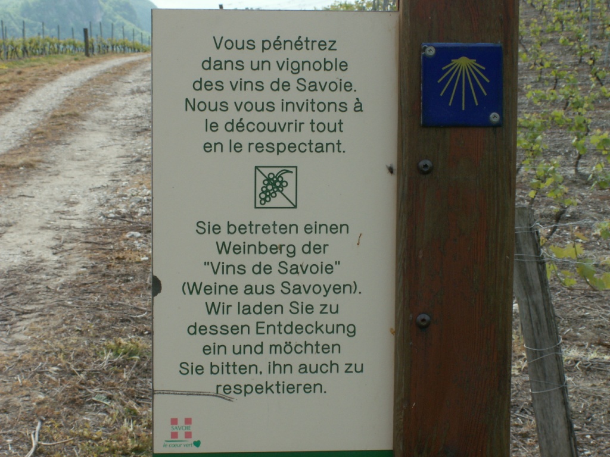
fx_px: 1463
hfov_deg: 23.6
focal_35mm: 83
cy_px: 228
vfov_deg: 17.8
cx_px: 305
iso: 50
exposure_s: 1/125
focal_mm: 13.82
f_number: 6.3
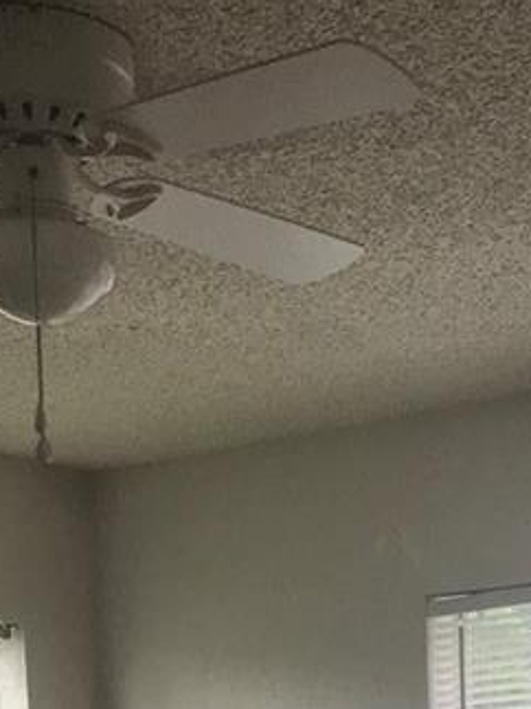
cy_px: 1104
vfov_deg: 16.9
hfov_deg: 14.0
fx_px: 2129
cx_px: 551
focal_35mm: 104
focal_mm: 3.99
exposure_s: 1/120
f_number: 1.8
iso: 40
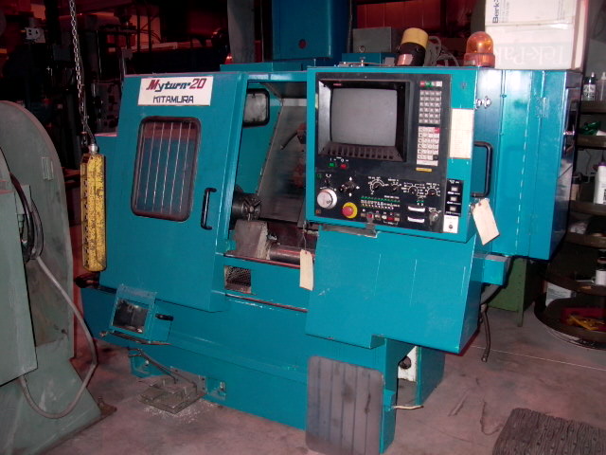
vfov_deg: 42.9
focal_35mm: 33
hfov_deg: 55.4
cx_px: 303
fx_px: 578
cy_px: 228
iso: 100
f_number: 2.04
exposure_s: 1/64.2
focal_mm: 7.13
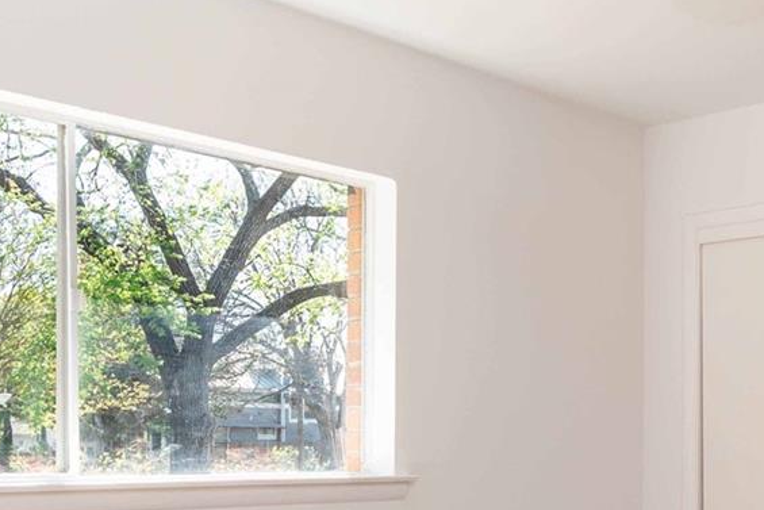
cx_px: 692
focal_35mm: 58
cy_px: 486
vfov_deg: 22.7
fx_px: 1231
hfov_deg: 32.7
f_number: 5.6
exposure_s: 1/125
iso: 160
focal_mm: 16
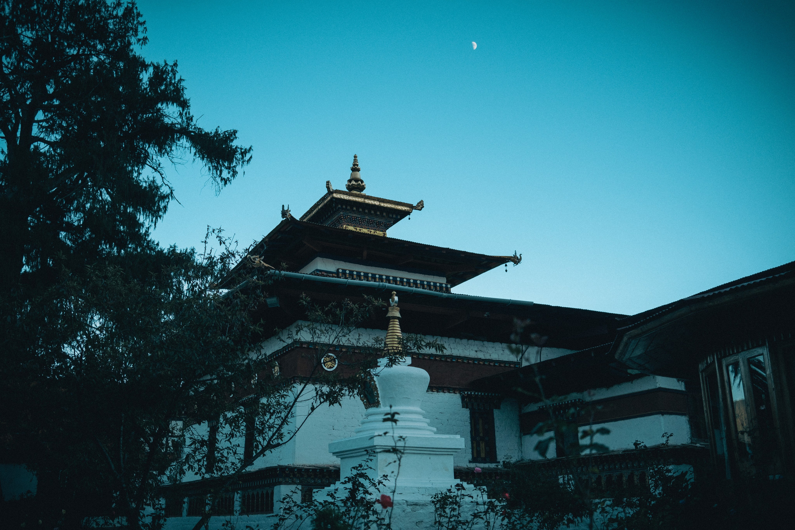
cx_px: 398
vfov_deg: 37.9
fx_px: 773
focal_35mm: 35
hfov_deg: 54.4
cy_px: 265
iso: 320
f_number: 1.4
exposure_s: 1/4400
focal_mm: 23
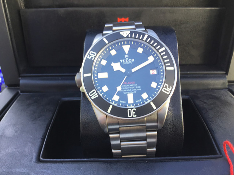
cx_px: 117
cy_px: 88
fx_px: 210
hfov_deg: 58.4
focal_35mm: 31
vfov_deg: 45.4
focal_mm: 3.3
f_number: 2.4
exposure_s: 1/60
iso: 32
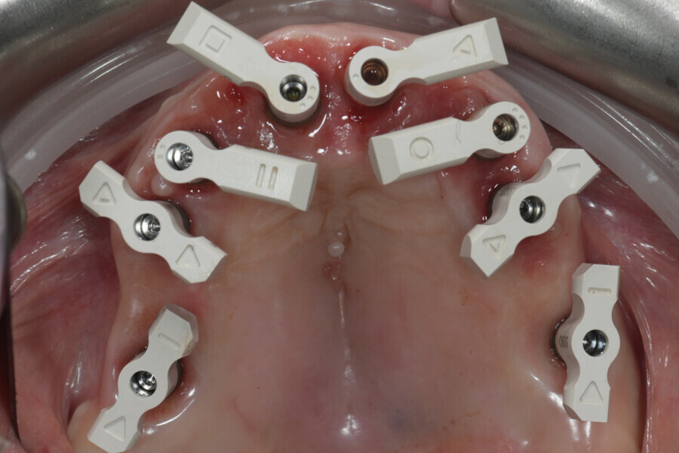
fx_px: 1980
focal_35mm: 105
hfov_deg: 19.5
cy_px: 226
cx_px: 340
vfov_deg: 13.0
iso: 200
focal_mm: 105
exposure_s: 1/125
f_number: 22
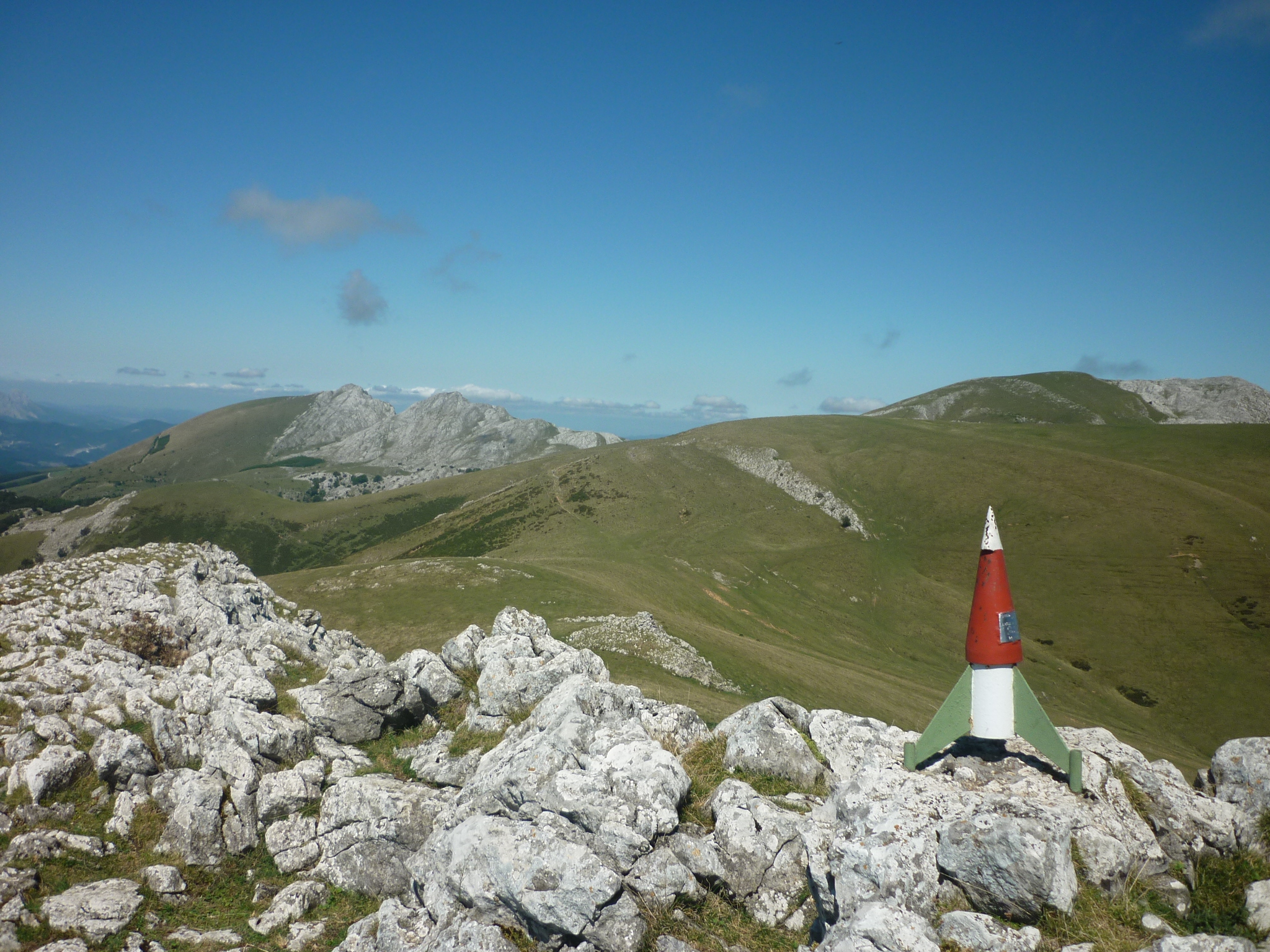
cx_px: 635
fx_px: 1211
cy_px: 476
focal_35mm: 33
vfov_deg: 42.9
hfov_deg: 55.4
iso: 80
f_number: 8
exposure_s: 1/320
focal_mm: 5.5
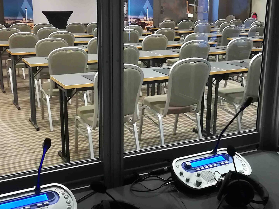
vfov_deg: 31.5
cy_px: 90
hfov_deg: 41.2
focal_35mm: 46
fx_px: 371
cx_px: 133
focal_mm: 3.83
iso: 640
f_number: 2.2
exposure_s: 1/20
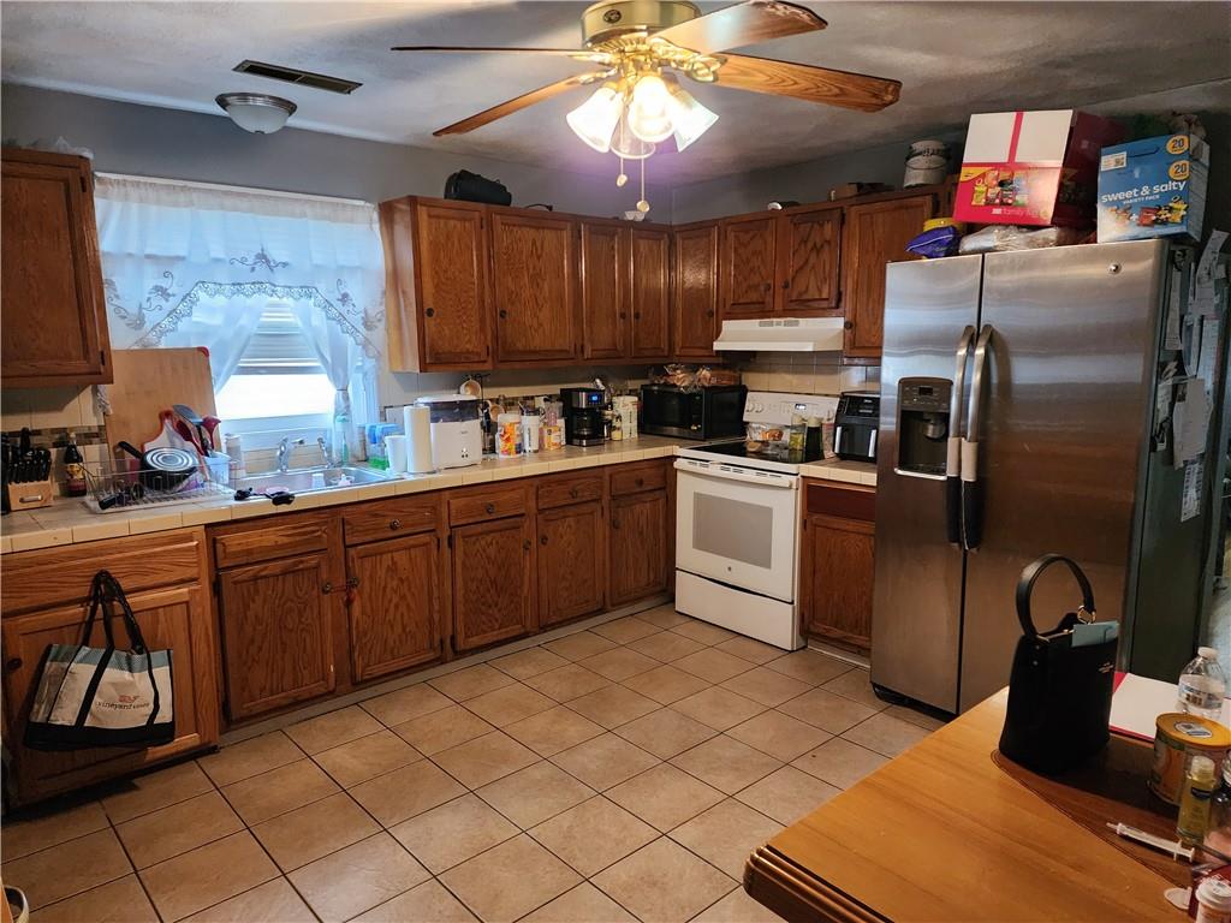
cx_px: 616
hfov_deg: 73.9
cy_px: 462
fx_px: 818
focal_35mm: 23
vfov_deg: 58.9
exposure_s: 1/120
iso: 1000
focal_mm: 6.4
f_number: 1.8
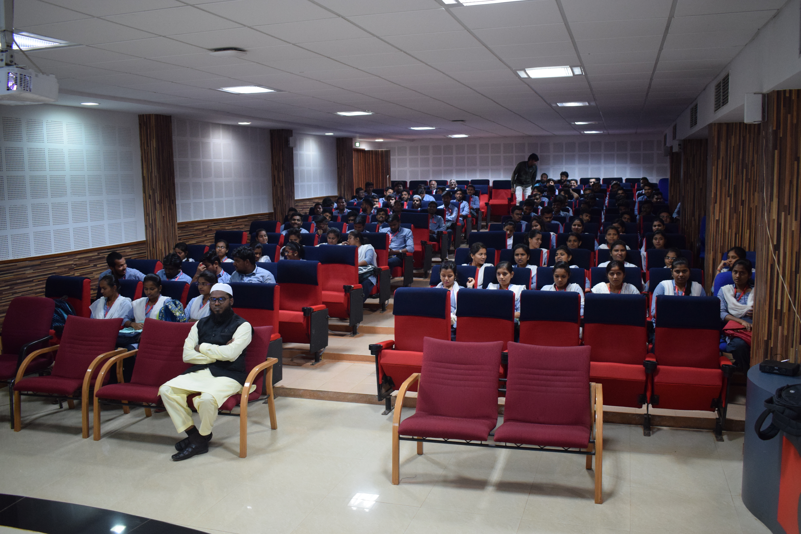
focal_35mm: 32
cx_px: 400
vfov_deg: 41.7
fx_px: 701
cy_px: 267
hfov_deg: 59.5
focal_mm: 21
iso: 1800
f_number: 3.8
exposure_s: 1/60
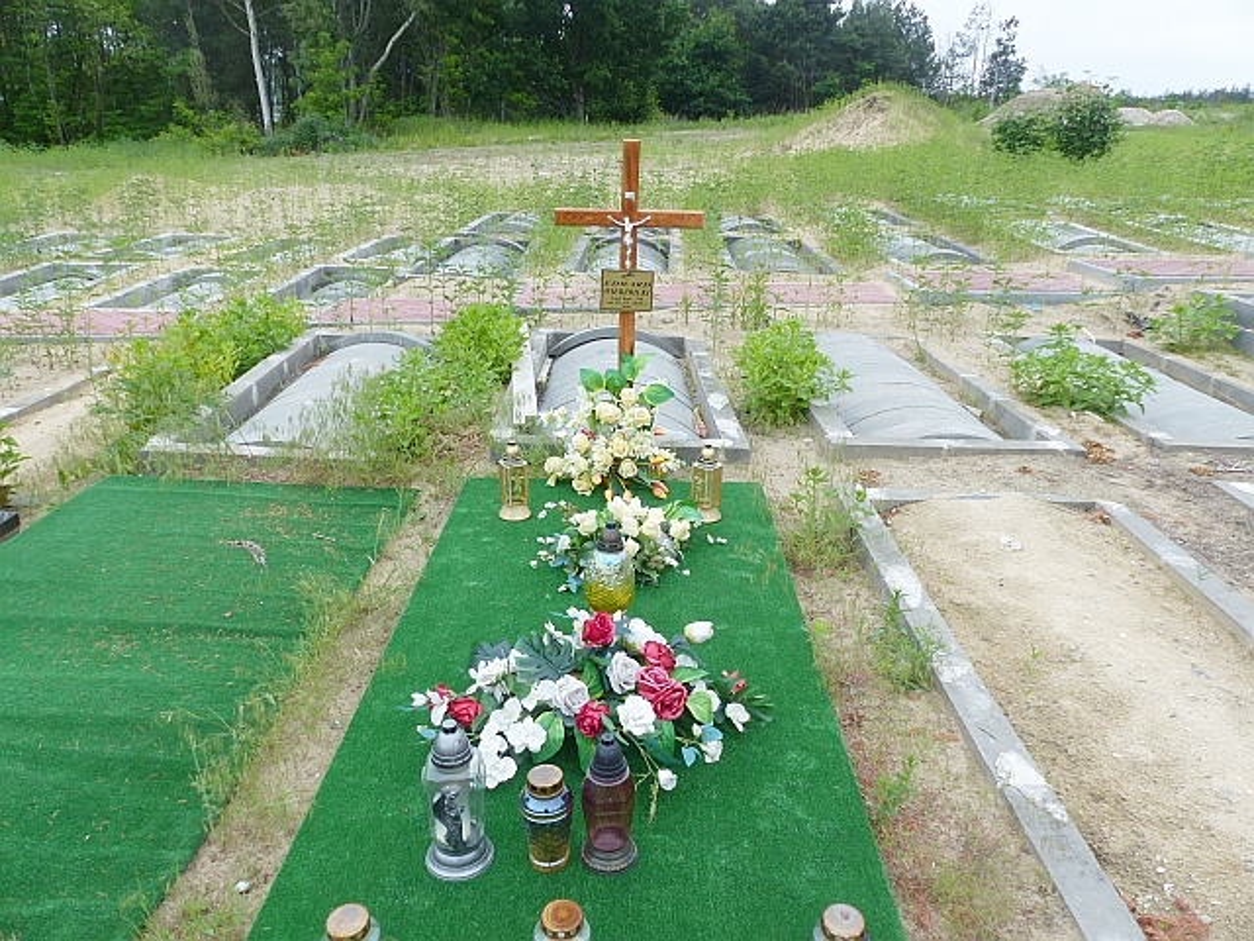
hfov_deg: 69.4
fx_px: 906
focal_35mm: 25
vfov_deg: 54.9
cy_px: 470
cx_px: 627
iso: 100
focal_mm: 4.5
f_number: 4
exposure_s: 1/250
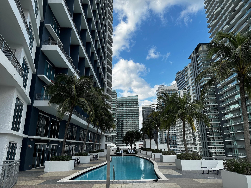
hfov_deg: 71.6
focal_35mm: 24
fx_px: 174
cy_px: 94
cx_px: 126
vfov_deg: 56.8
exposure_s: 1/1560
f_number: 1.78
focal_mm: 6.86
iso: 80
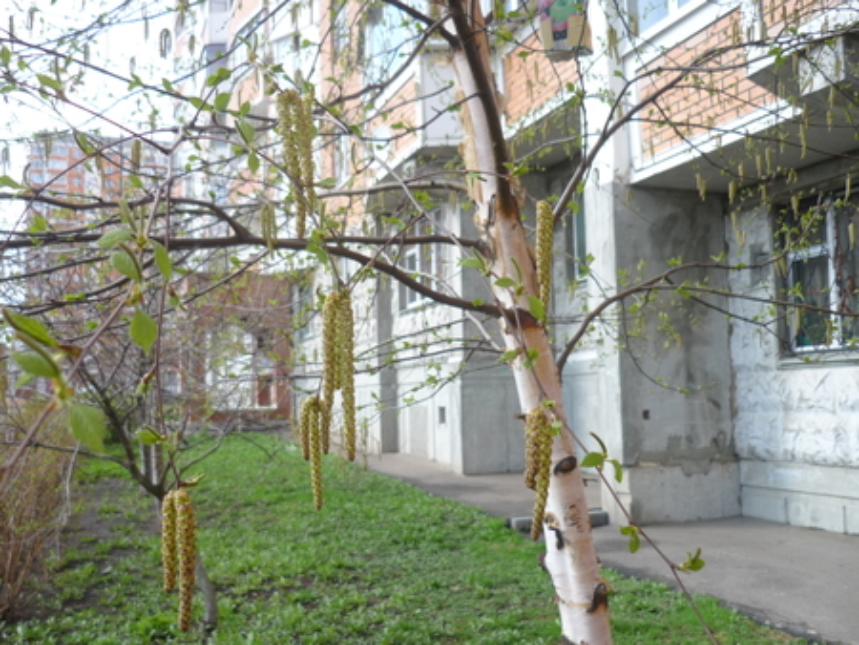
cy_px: 322
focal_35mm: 33
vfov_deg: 43.0
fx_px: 819
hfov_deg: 55.3
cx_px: 430
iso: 100
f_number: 2.8
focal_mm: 5.5
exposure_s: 1/250
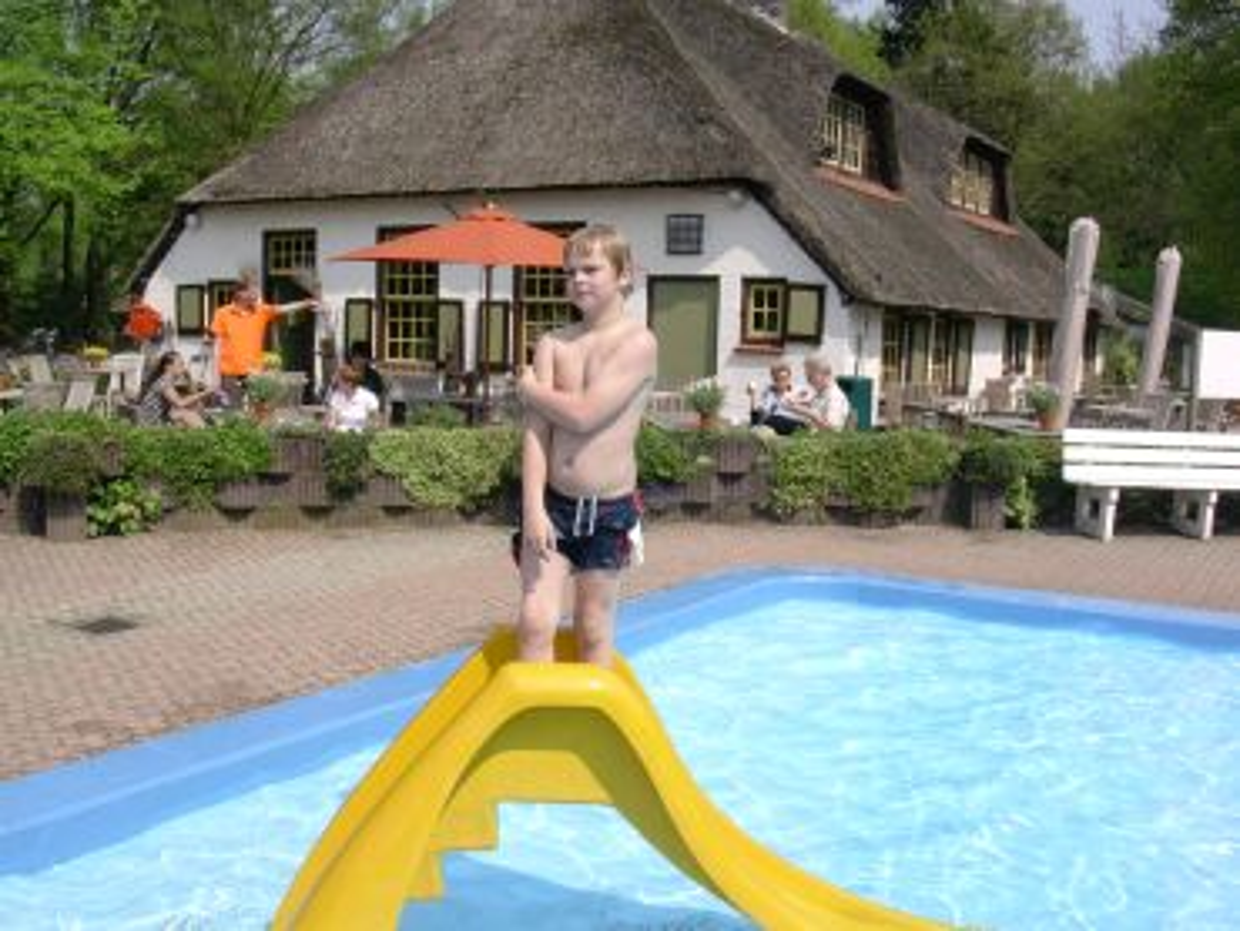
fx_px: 1326
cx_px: 620
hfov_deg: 50.1
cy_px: 466
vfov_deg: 38.7
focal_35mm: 37
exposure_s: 1/384
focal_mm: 5.6
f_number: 5.4
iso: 70
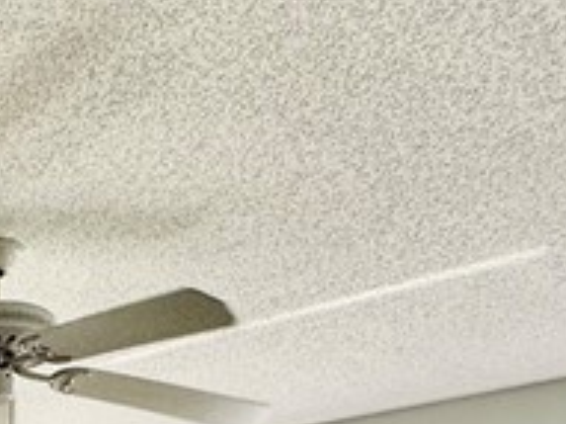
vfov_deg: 16.6
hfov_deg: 22.1
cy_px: 741
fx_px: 1226
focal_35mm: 75
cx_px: -249
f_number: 2.2
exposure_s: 1/120
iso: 64
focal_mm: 2.22
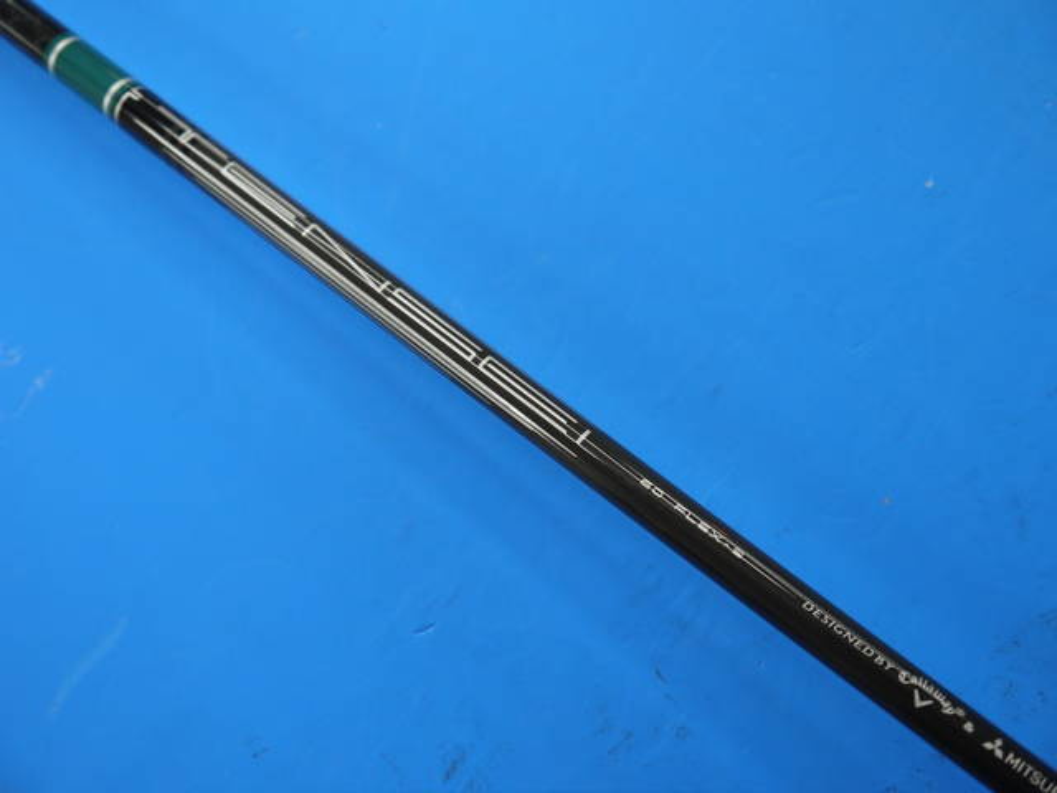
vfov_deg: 31.5
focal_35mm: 46
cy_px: 396
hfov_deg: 41.2
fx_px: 1405
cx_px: 528
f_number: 4.4
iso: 400
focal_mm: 23
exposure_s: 1/125
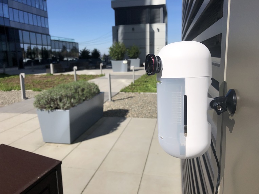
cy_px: 97
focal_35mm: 28
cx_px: 130
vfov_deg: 49.7
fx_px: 209
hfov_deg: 63.4
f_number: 1.8
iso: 25
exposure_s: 1/5405
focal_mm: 3.99
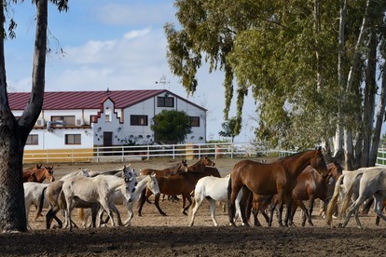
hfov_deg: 10.1
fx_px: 2176
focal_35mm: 203
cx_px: 195
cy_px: 129
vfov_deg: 6.8
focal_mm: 200
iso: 400
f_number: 11
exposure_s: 1/640
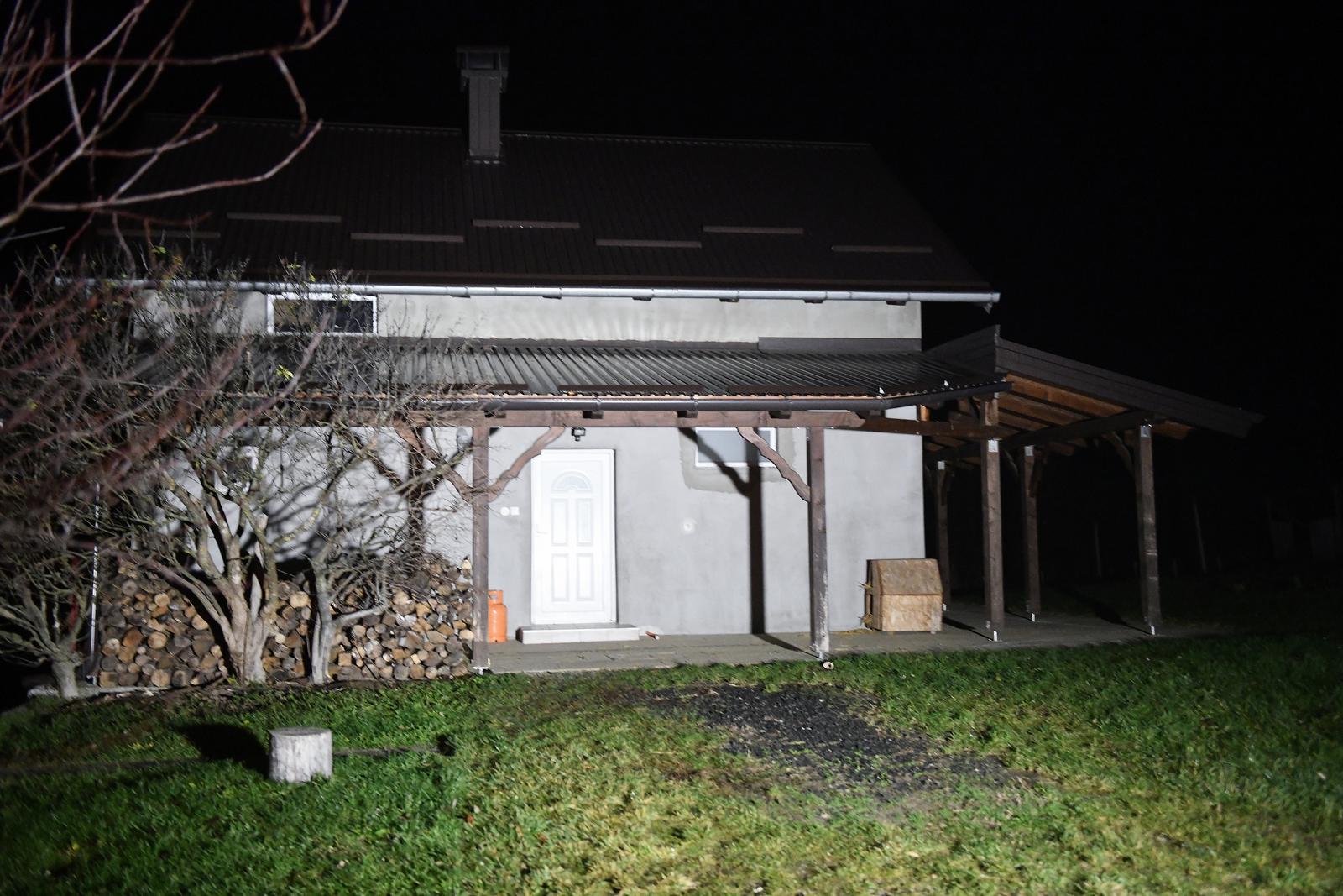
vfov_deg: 36.9
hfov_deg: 53.1
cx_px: 672
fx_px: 1343
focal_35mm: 36
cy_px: 448
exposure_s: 1/30
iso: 6400
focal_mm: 36
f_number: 2.8
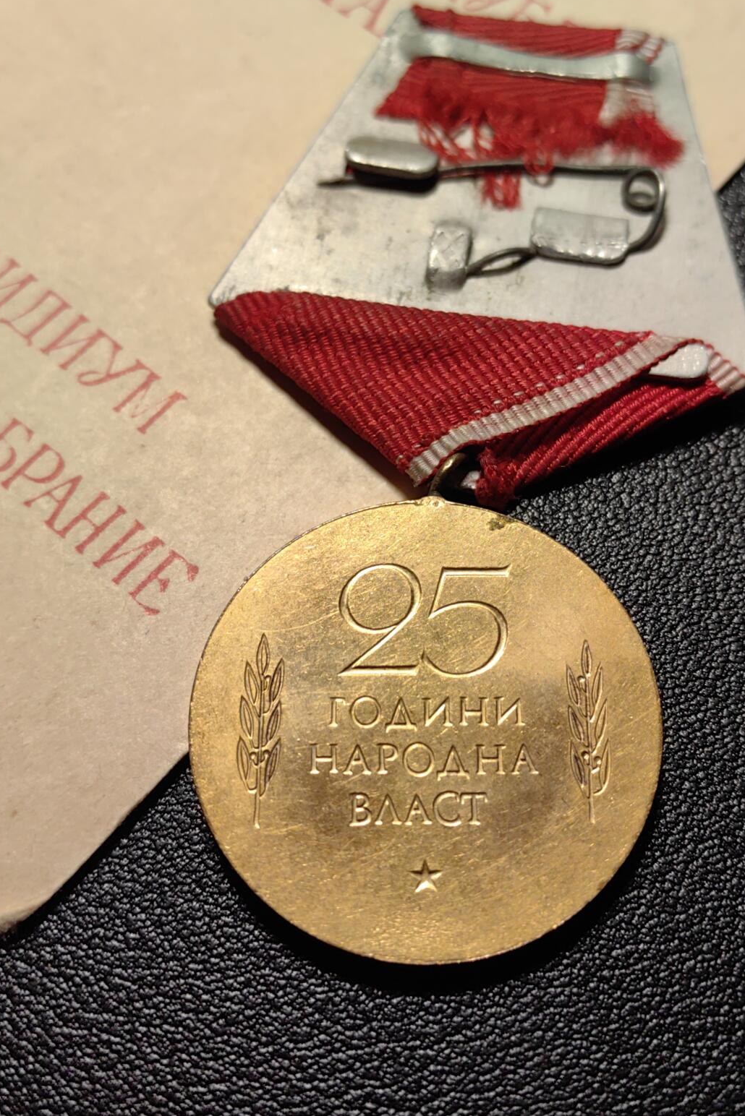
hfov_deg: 33.4
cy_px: 525
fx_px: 1241
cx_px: 413
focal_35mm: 40
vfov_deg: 48.4
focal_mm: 5.75
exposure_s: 1/100
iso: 64
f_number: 2
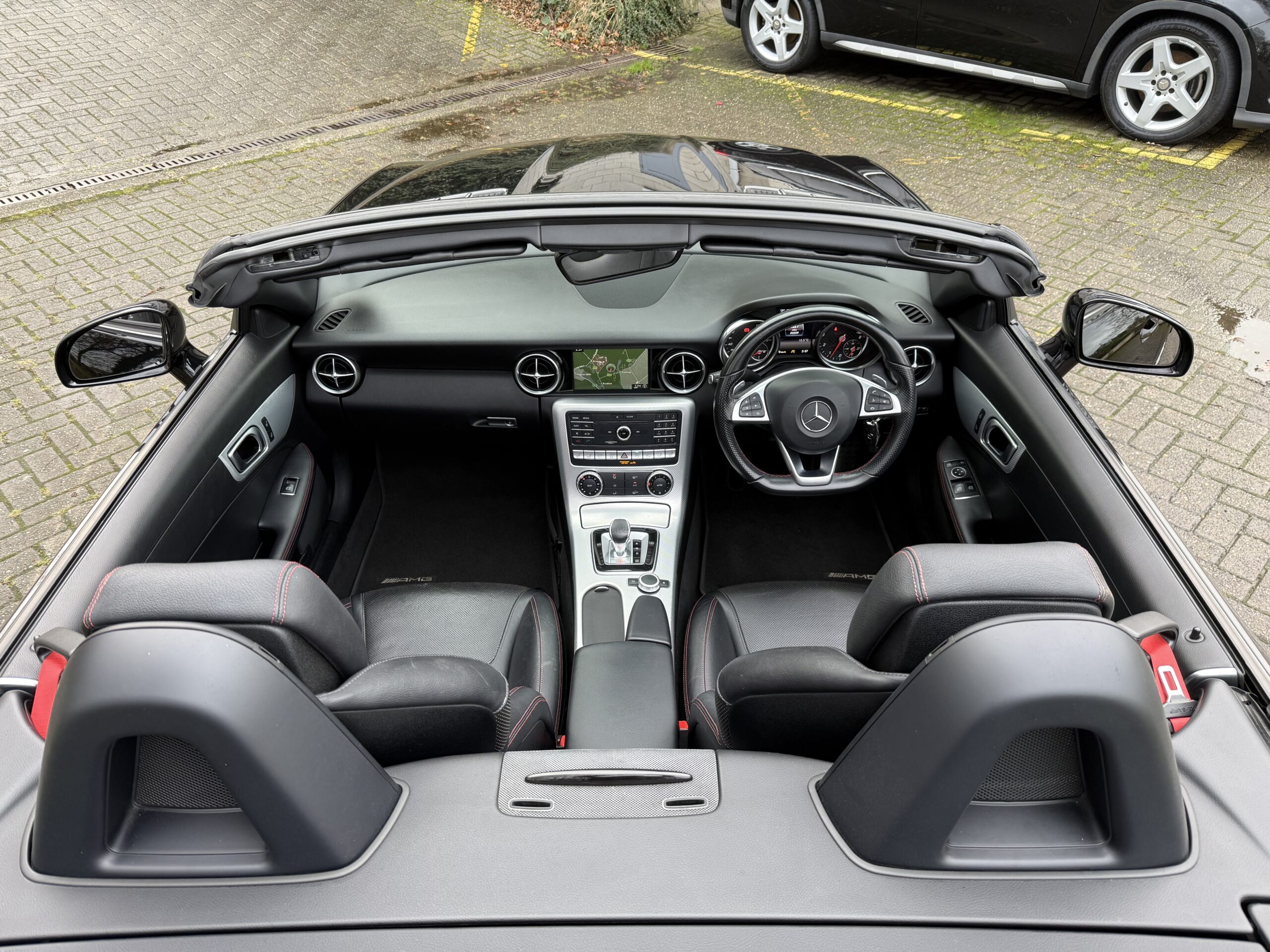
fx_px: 881
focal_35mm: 24
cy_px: 476
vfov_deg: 56.8
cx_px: 635
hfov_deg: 71.6
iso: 160
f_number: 1.78
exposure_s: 1/121
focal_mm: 6.76
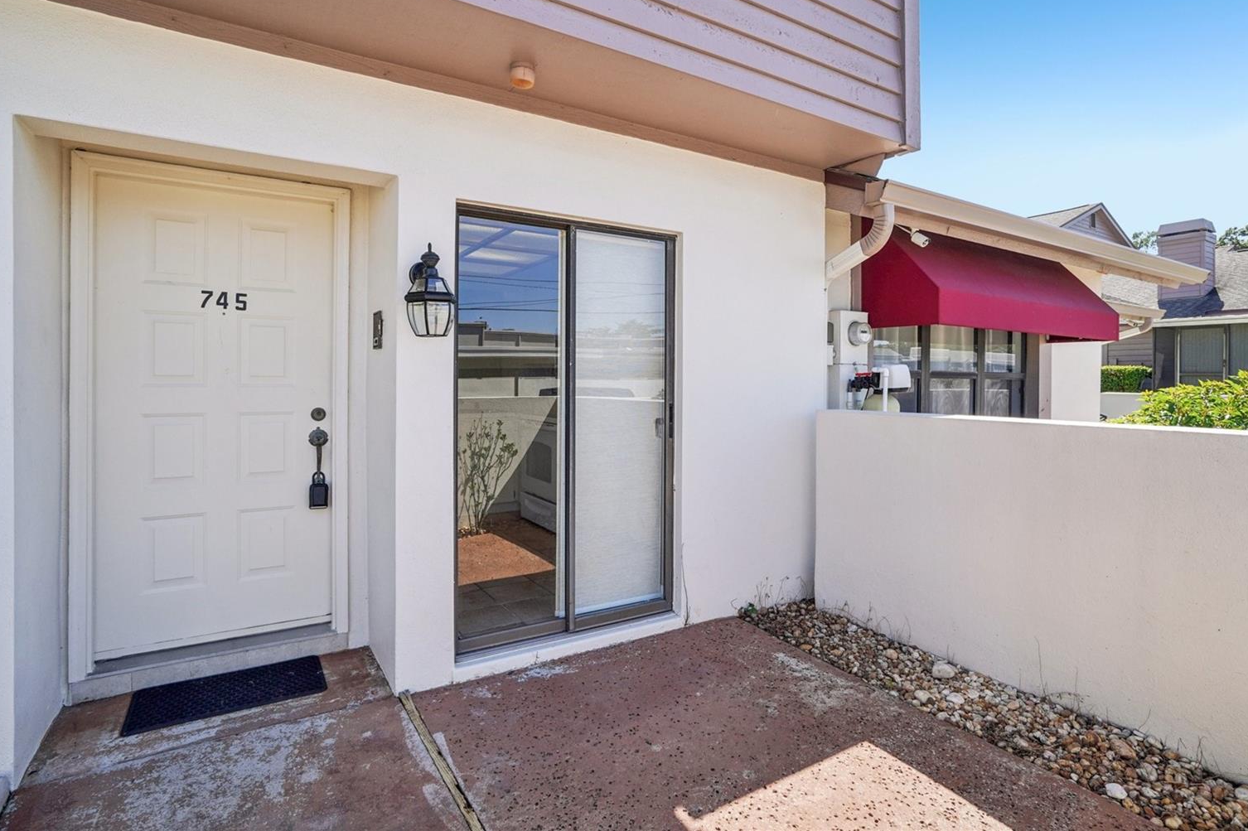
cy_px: 390
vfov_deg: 68.7
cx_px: 655
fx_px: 608
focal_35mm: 18
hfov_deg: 91.5
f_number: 8
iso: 100
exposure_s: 1/125
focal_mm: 11
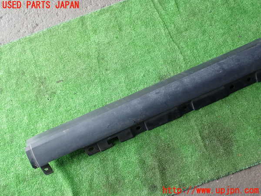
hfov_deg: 45.8
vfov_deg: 35.1
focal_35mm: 41
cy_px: 98
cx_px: 130
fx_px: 309
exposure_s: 1/80
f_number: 2.8
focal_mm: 7.31
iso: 125
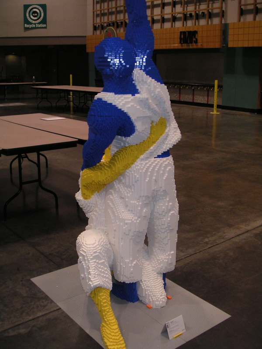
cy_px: 174
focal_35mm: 38
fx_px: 383
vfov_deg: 49.0
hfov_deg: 37.7
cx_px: 131
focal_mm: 6
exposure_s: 1/45
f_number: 2.8
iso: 160
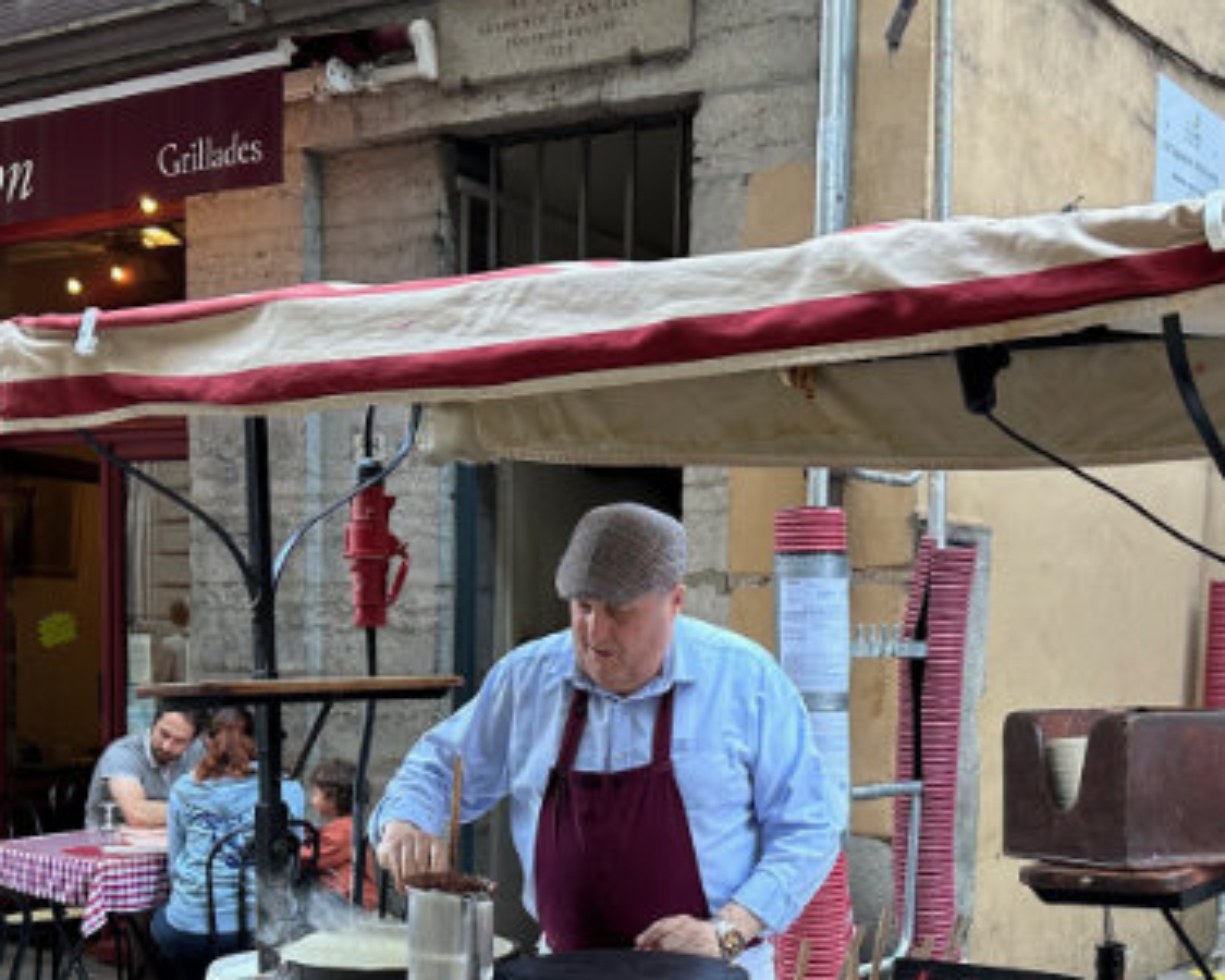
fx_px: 1813
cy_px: 761
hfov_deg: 37.3
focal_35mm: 50
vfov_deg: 29.7
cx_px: 617
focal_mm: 6.9
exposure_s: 1/50
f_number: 1.8
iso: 160
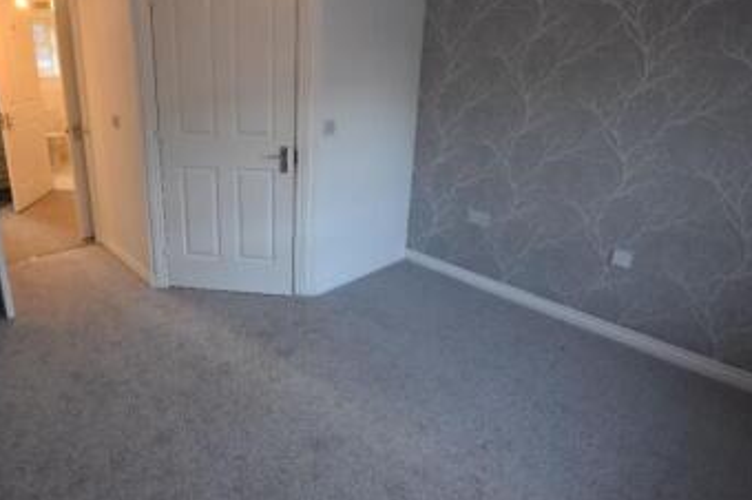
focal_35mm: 21
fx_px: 438
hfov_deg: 78.9
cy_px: 198
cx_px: 259
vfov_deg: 58.9
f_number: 3.5
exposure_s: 1/250
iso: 800
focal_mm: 10
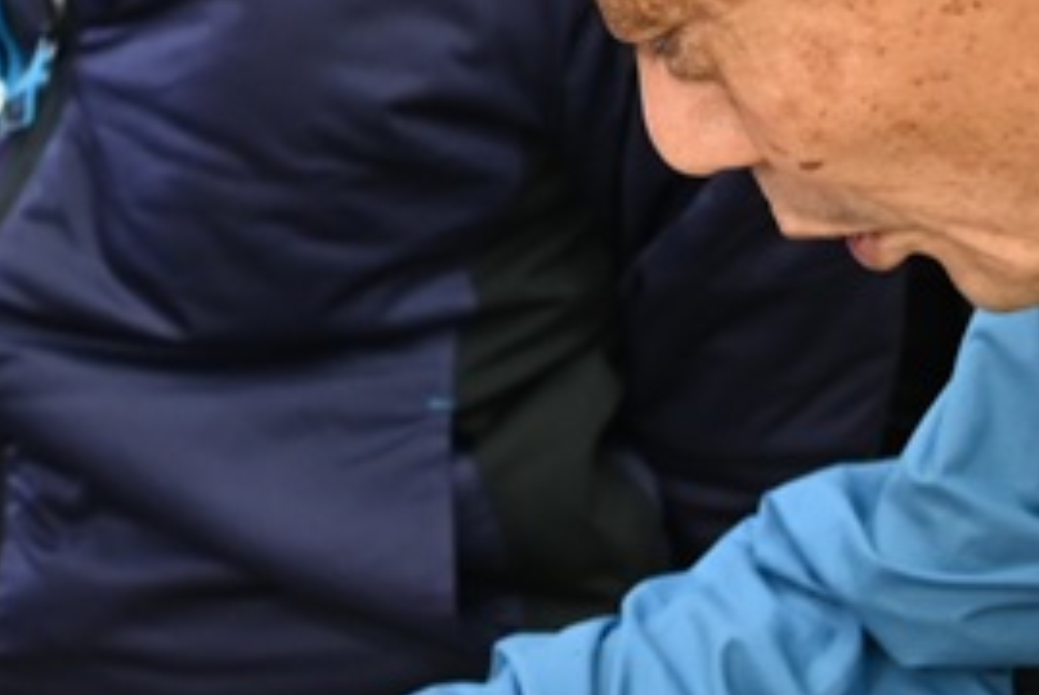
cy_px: 243
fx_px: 3409
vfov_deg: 11.6
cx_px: -66
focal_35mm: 118
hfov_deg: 16.8
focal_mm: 20
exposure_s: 1/80
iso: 800
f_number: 5
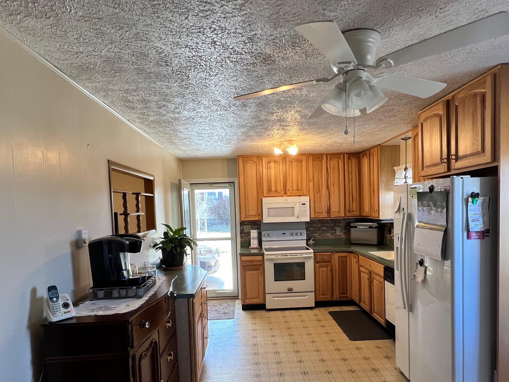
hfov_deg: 81.8
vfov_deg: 65.4
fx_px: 294
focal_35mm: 20
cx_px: 255
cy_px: 229
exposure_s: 1/120
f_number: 1.8
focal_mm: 1.57
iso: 125
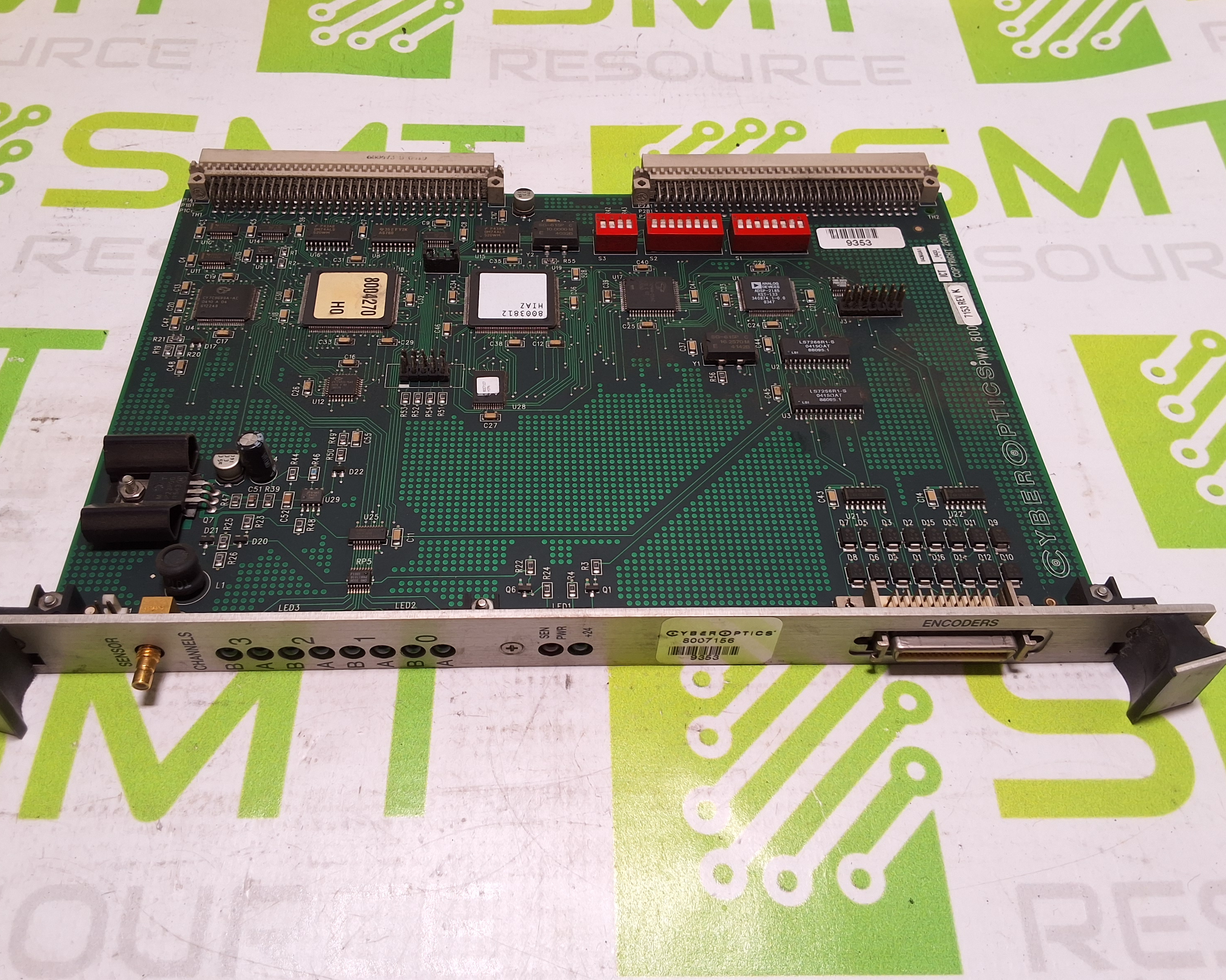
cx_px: 582
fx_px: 1089
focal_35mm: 30
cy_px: 478
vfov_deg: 48.5
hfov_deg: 58.7
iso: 40
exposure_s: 1/120
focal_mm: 2.91
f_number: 1.9
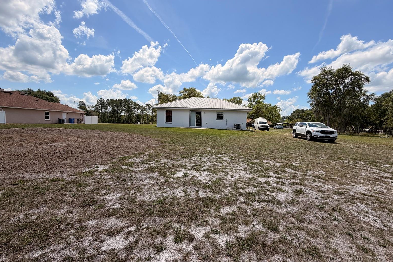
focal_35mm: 15
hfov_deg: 100.4
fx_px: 164
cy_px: 136
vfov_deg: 77.3
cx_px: 200
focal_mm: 2.22
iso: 20
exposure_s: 1/1211
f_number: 2.2
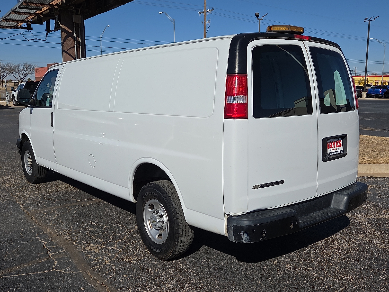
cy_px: 146
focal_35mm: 34
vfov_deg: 41.8
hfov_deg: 54.0
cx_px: 194
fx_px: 382
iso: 44
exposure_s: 1/10000
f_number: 1.8
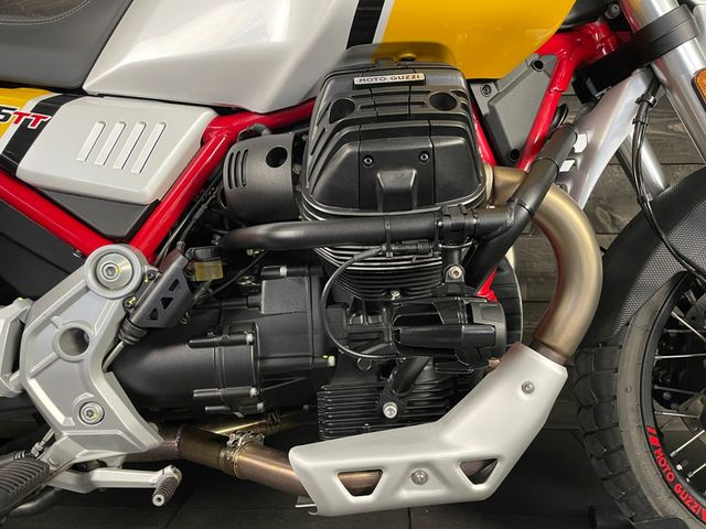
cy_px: 264
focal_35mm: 26
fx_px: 530
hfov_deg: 67.3
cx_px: 353
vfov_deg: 53.1
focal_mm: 4.2
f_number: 1.6
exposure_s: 1/50
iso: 500
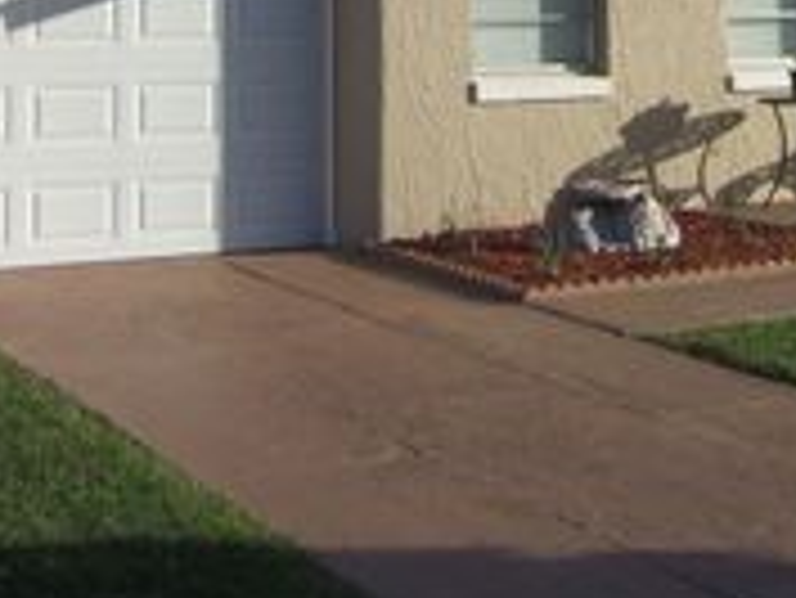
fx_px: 1818
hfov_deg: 24.4
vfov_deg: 17.8
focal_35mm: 79
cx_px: 603
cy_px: -115
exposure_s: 1/100
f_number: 10.8
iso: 64
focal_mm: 5.1
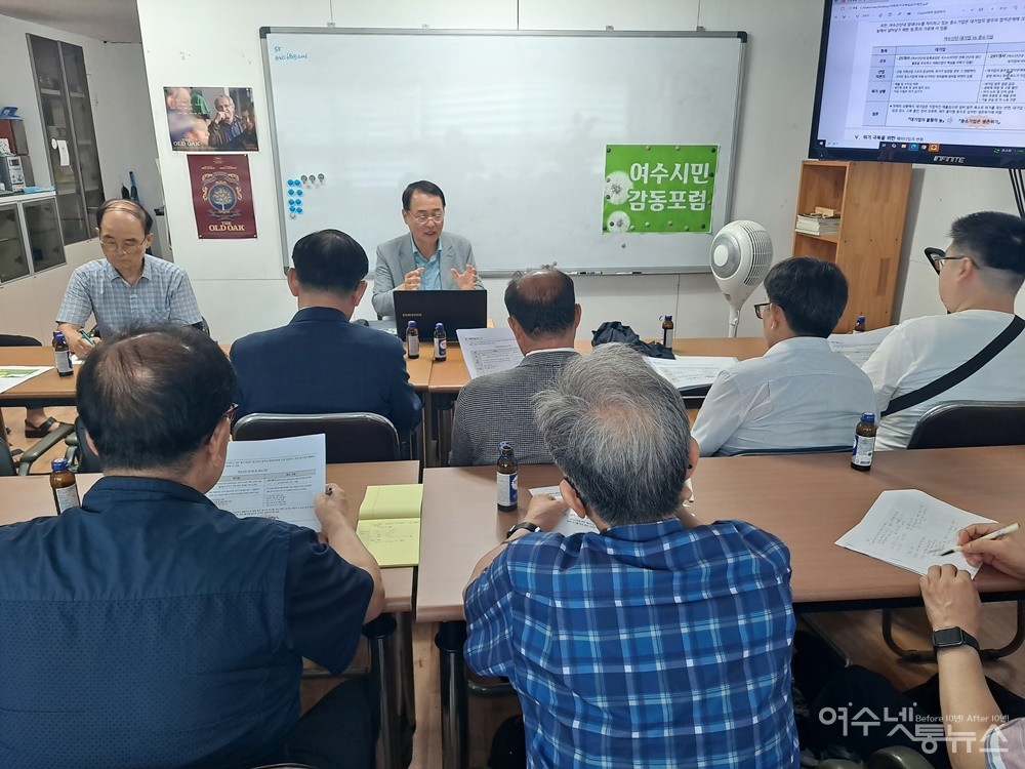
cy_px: 384
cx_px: 512
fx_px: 711
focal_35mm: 24
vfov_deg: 56.8
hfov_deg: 71.6
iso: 100
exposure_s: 1/60
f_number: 1.8
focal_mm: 5.23
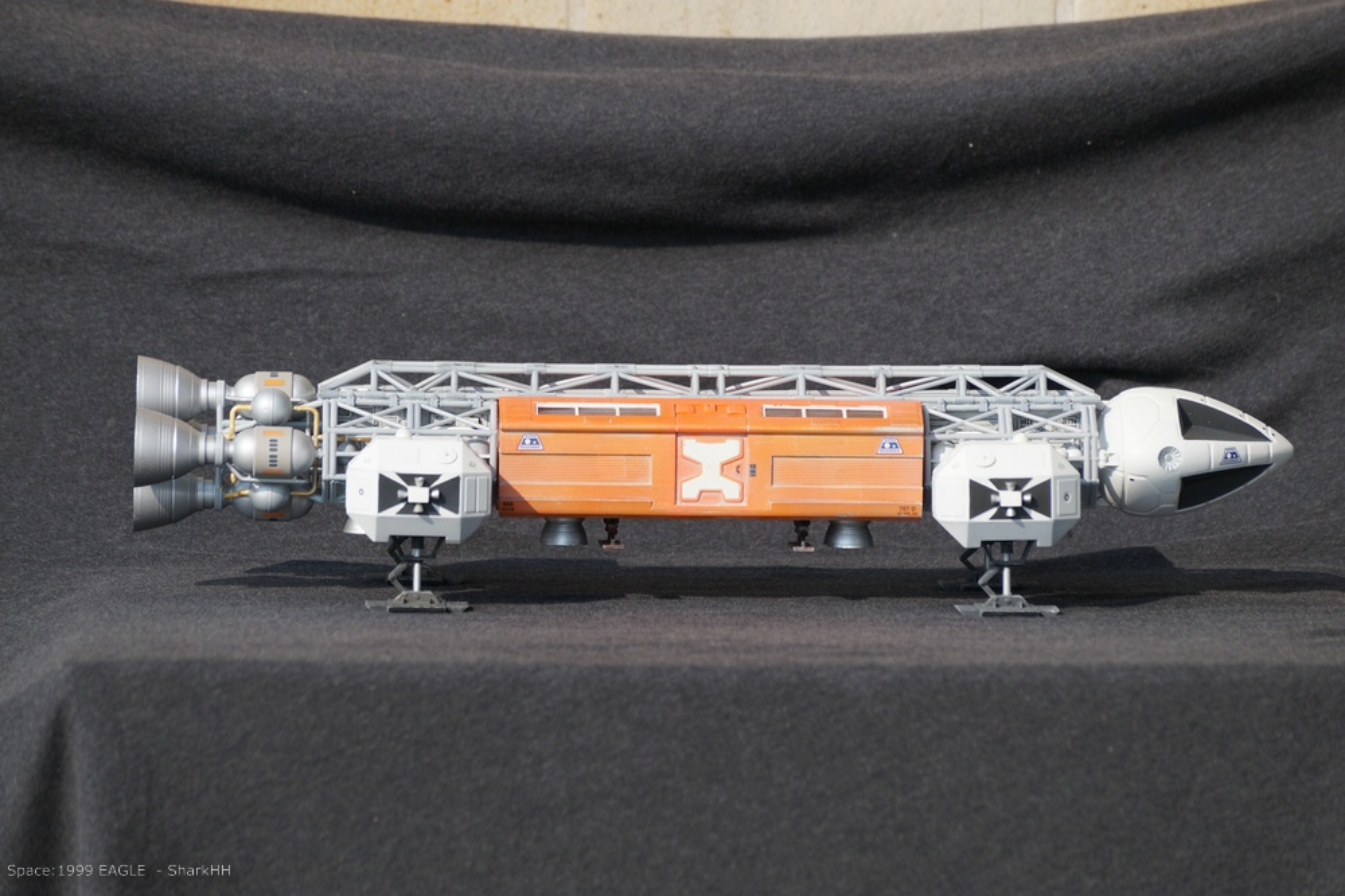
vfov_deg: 5.1
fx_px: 10084
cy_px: 448
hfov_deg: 7.6
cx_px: 672
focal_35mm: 270
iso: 100
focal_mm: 180
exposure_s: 1/400
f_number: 5.6
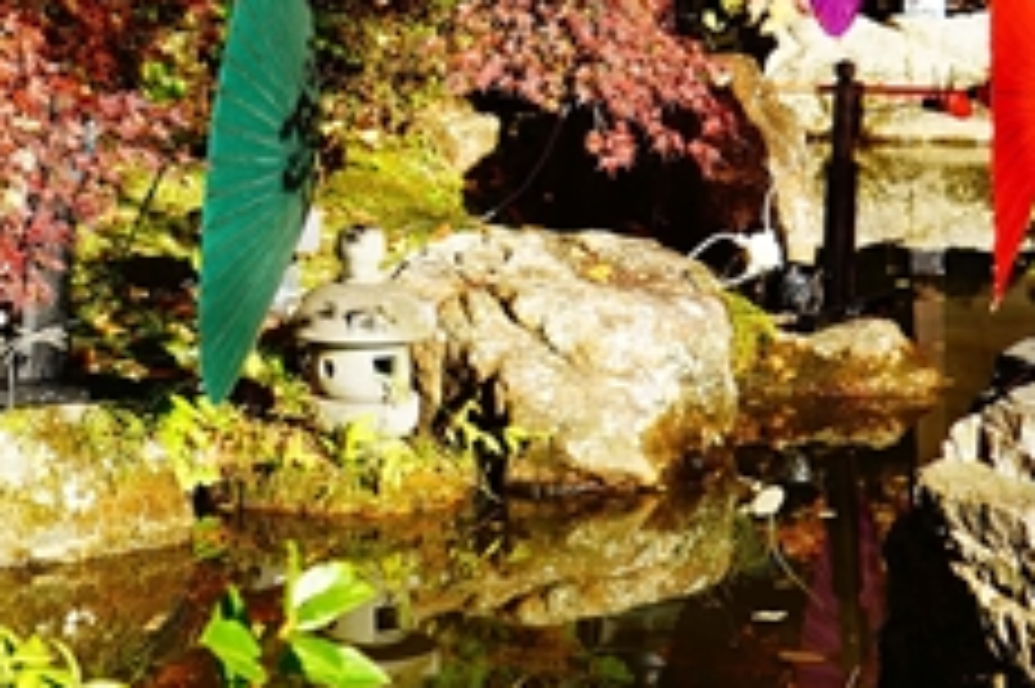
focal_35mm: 122
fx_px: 3505
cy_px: -393
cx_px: 220
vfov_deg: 10.7
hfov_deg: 16.7
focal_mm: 35
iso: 100
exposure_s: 1/90
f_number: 6.7
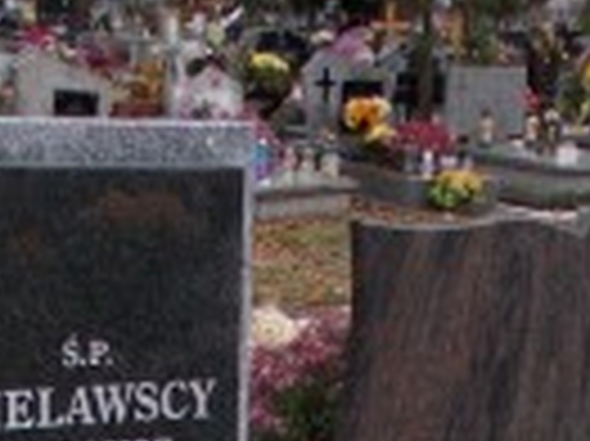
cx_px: 324
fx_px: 2163
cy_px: 927
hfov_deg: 15.5
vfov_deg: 10.5
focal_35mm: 127
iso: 80
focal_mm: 4.6
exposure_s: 1/160
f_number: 3.2
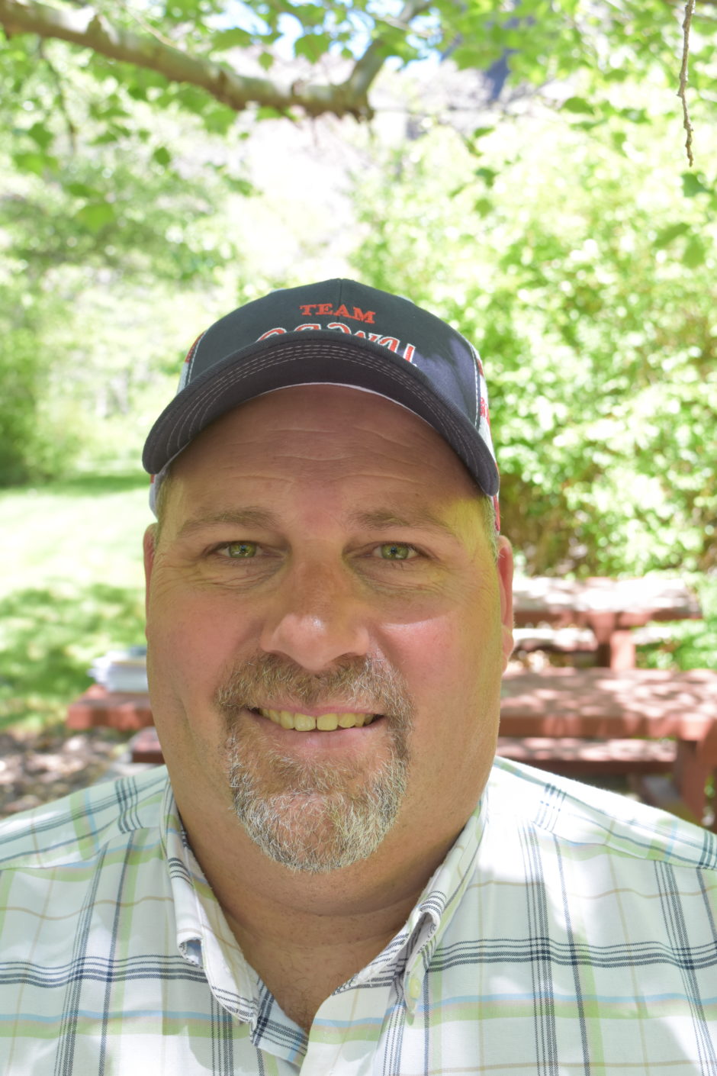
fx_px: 1344
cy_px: 538
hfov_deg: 29.9
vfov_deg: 43.6
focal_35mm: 45
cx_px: 358
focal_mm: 30
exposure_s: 1/200
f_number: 7.1
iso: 800
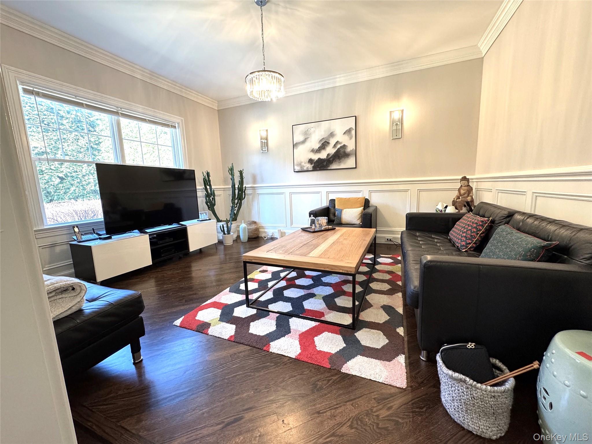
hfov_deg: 102.1
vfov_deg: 85.7
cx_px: 296
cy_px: 222
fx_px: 239
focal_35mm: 14
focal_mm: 2.22
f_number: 2.2
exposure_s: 1/60
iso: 250
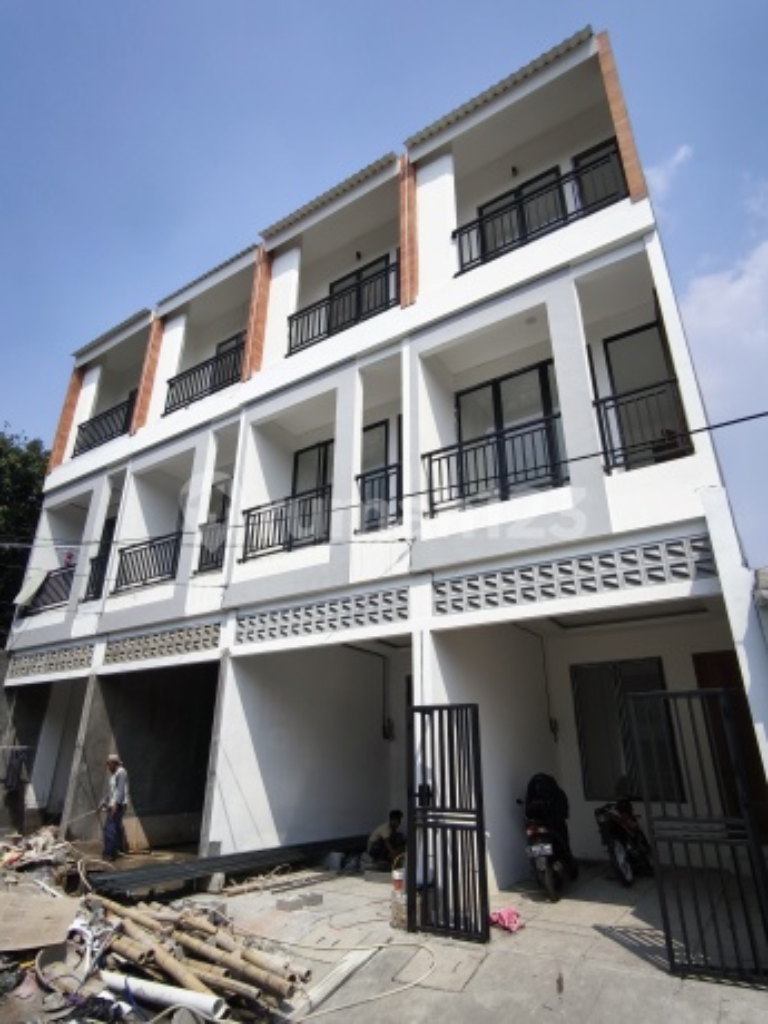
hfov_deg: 63.4
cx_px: 384
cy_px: 512
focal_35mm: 21
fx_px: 621
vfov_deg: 79.0
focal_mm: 1.91
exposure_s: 1/952
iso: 50
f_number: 2.2
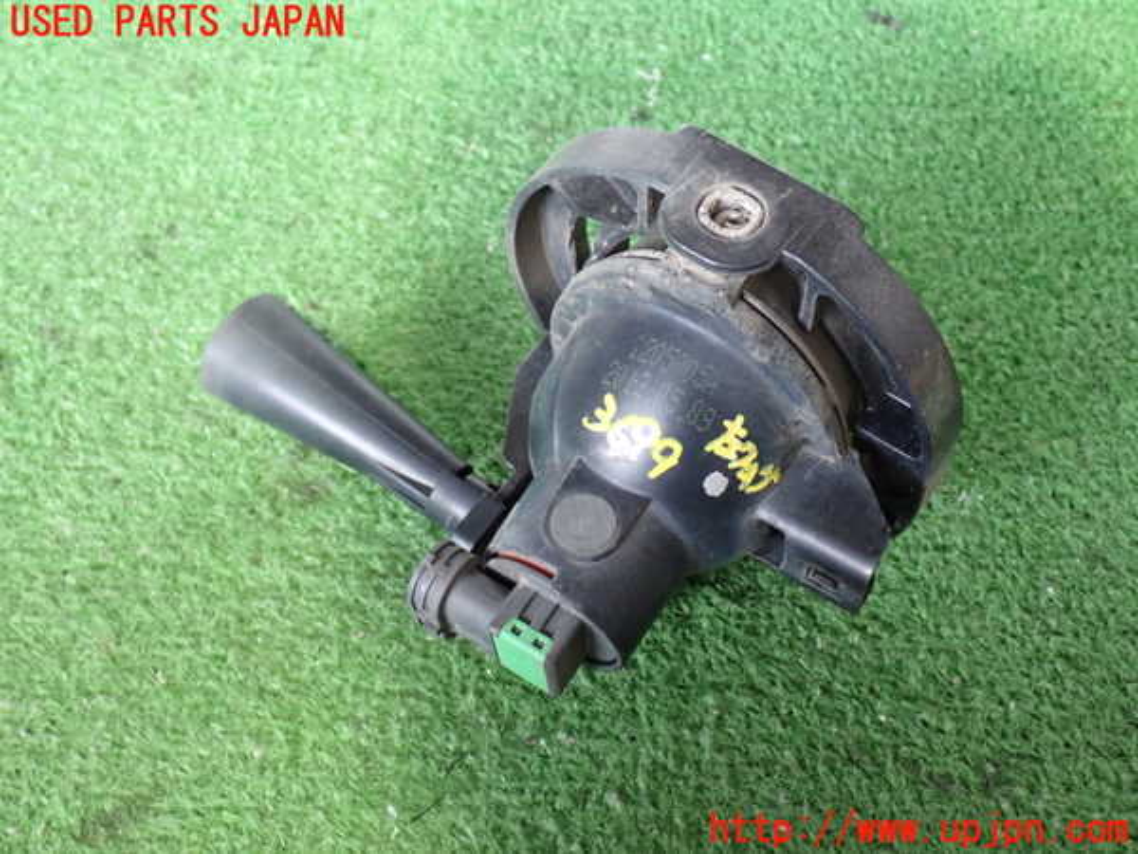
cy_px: 427
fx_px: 1446
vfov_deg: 32.9
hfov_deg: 42.9
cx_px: 569
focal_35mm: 44
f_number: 2.9
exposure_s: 1/25
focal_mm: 7.84
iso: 800
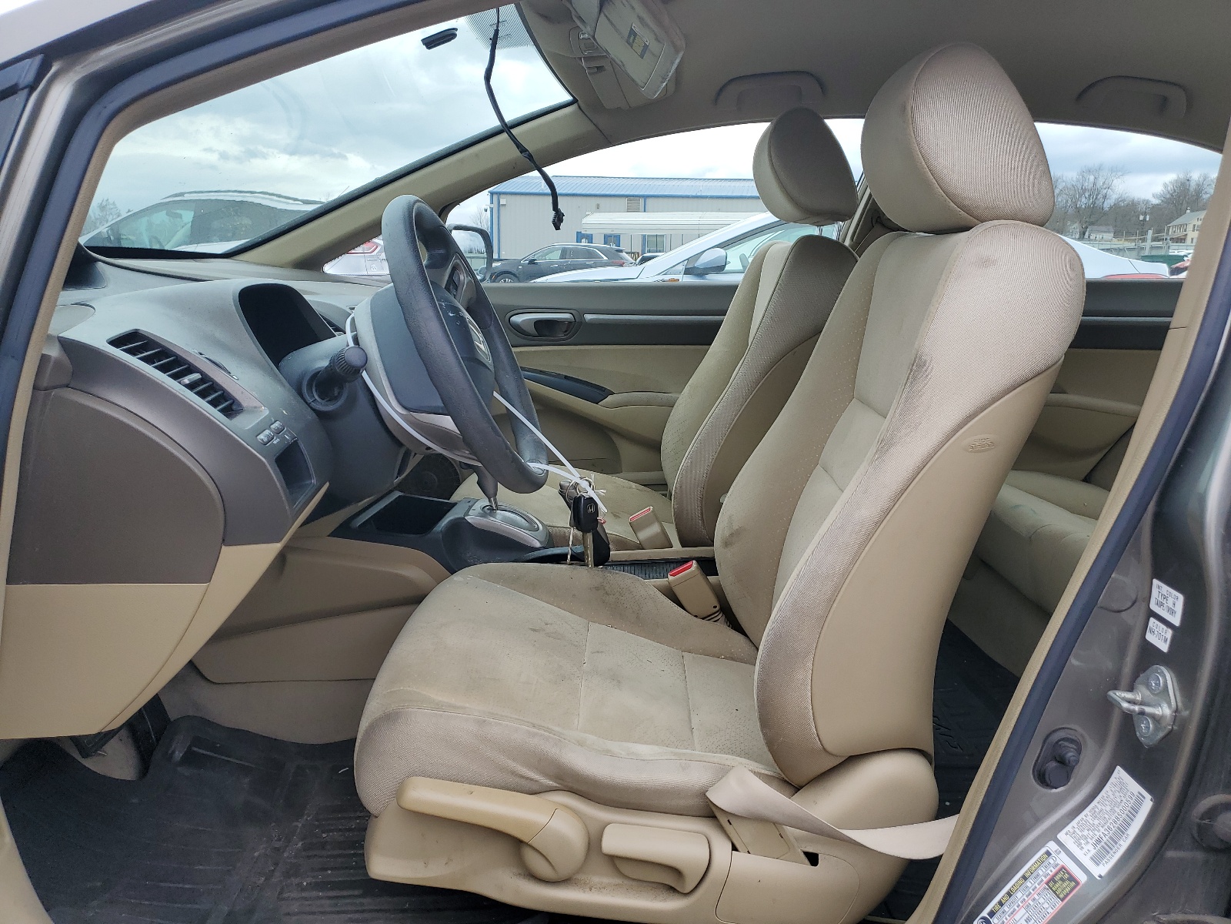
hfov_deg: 67.3
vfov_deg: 53.1
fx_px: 925
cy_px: 462
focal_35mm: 26
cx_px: 616
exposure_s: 1/625
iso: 50
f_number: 1.5
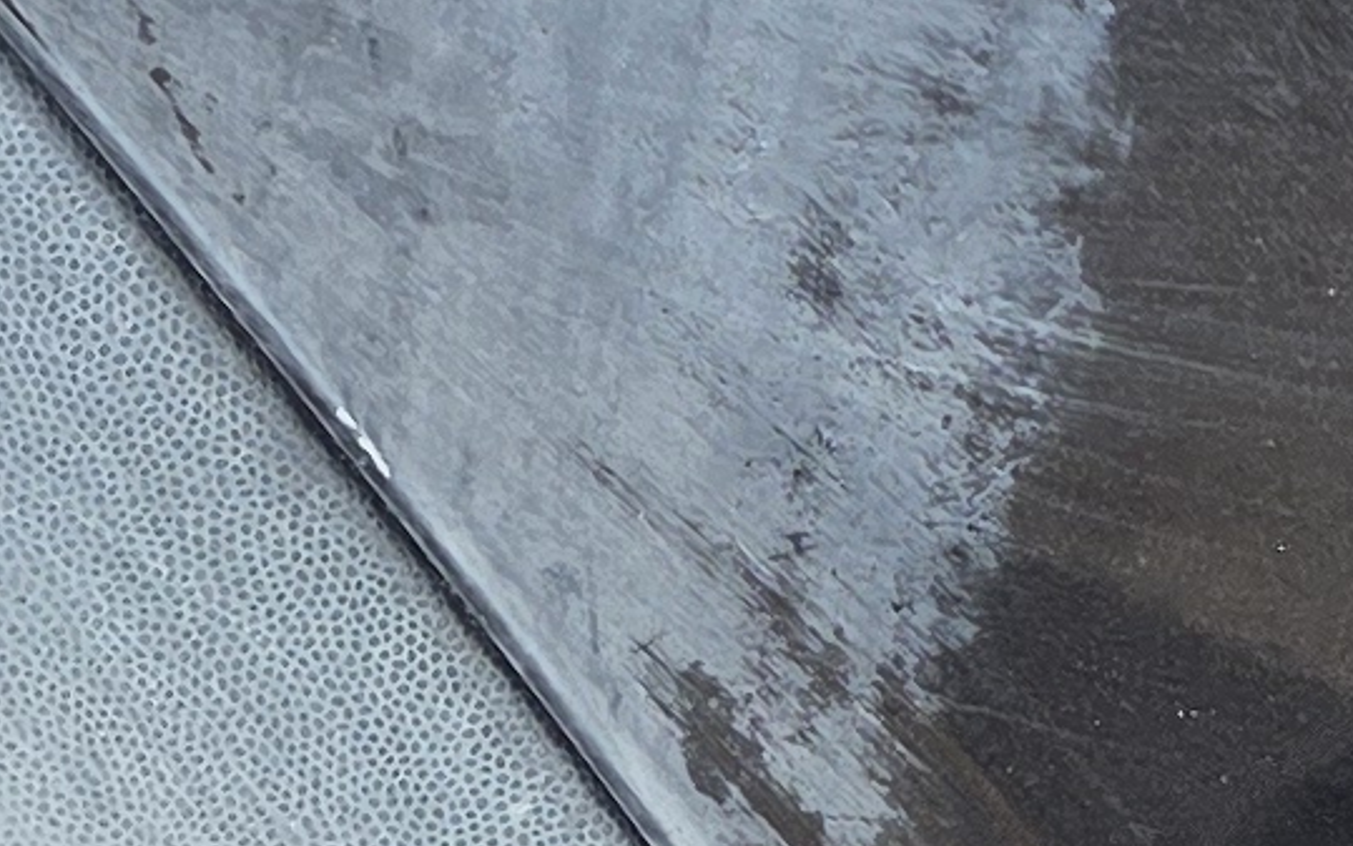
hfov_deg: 11.5
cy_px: 949
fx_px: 6675
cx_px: -20
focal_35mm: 181
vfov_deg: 7.2
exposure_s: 1/359
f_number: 1.7
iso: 32
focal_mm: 6.3
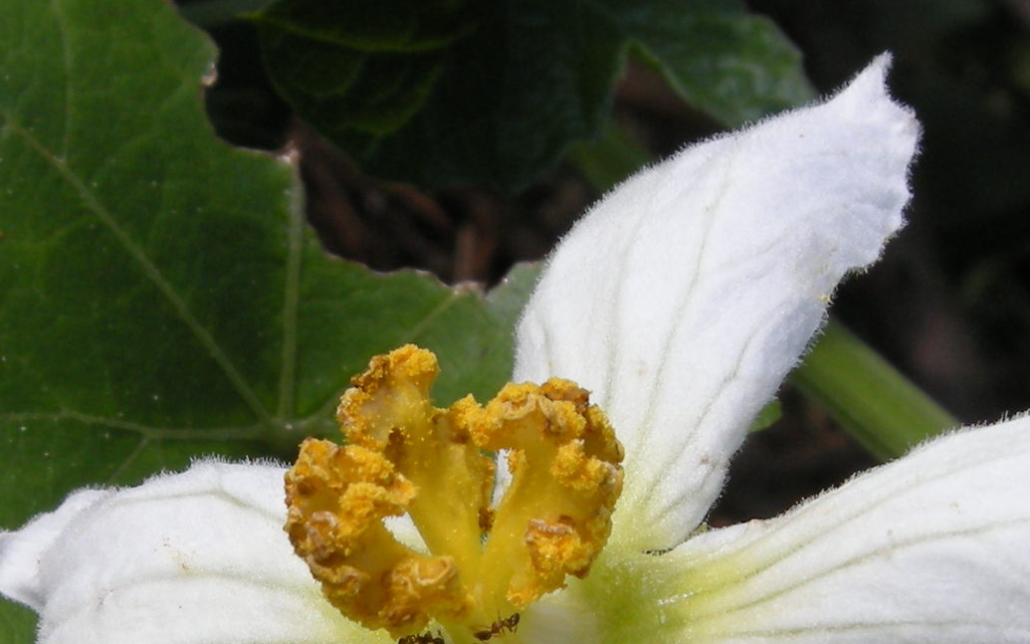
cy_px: 720
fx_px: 2414
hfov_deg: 24.1
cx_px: 479
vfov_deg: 14.8
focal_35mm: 86
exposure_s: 1/181
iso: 64
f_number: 4.8
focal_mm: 7.5
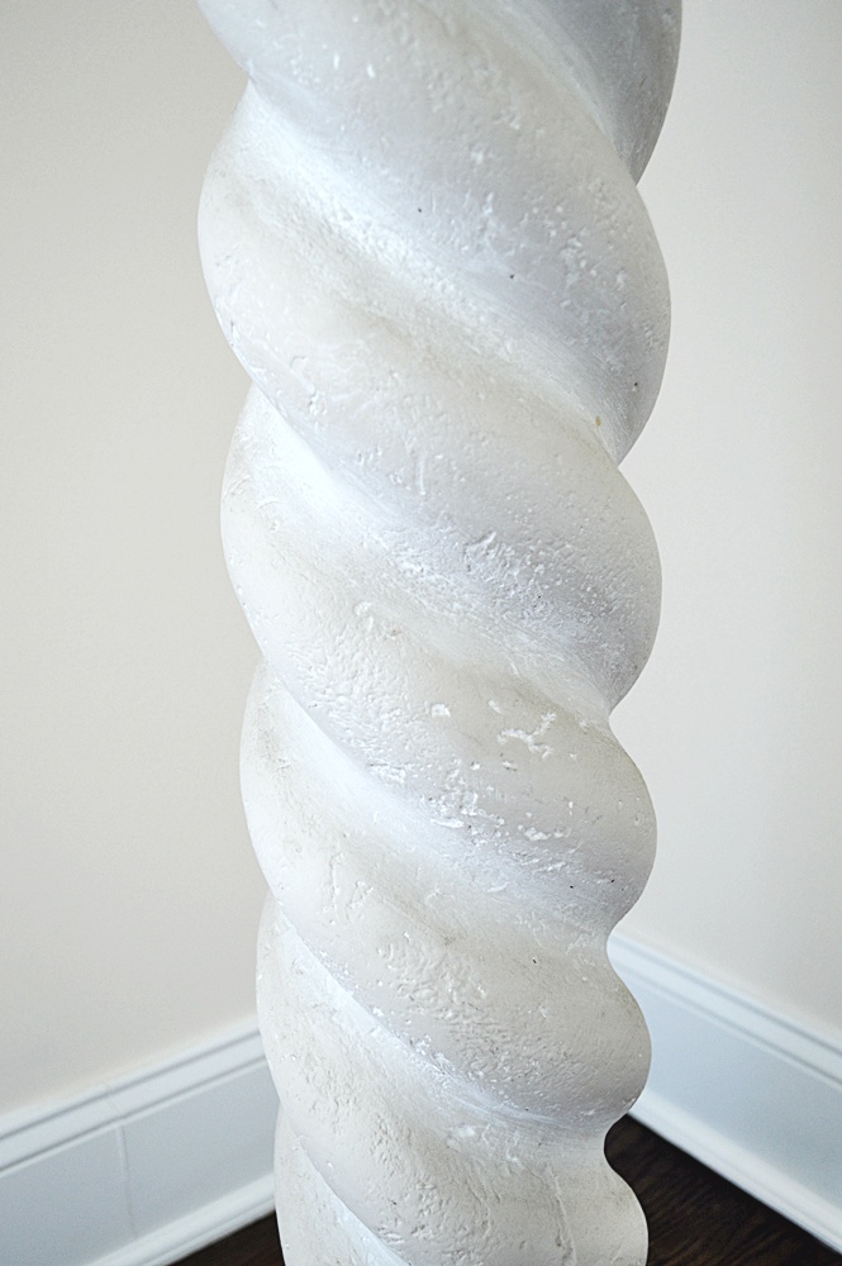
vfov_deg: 57.3
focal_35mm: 33
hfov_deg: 39.9
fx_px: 1160
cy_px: 633
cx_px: 421
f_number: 3.8
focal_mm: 22
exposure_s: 1/25
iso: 400
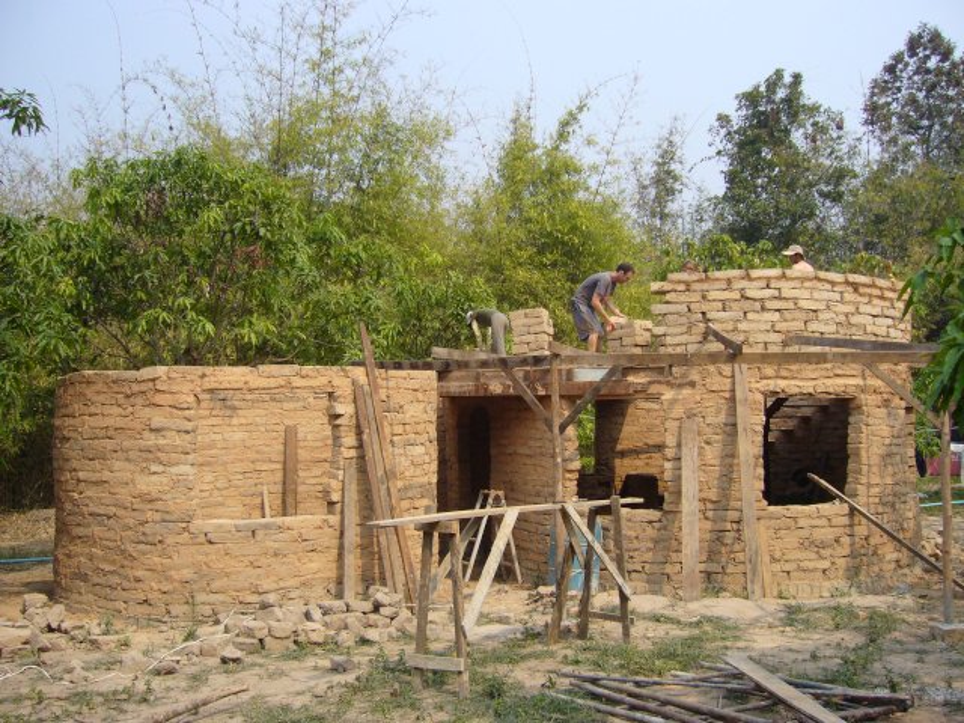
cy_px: 362
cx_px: 482
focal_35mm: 35
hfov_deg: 52.6
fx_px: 975
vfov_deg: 40.7
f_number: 5.6
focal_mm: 5.8
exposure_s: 1/320
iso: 100
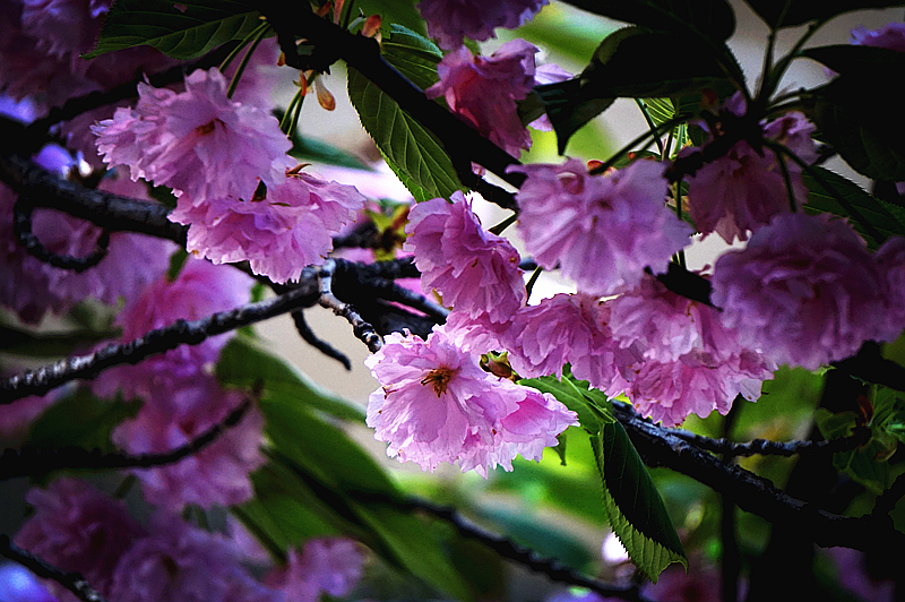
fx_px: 7912
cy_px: 301
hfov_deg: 6.5
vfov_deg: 4.4
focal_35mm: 315
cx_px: 452
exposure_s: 1/400
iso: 800
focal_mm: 210
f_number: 6.3
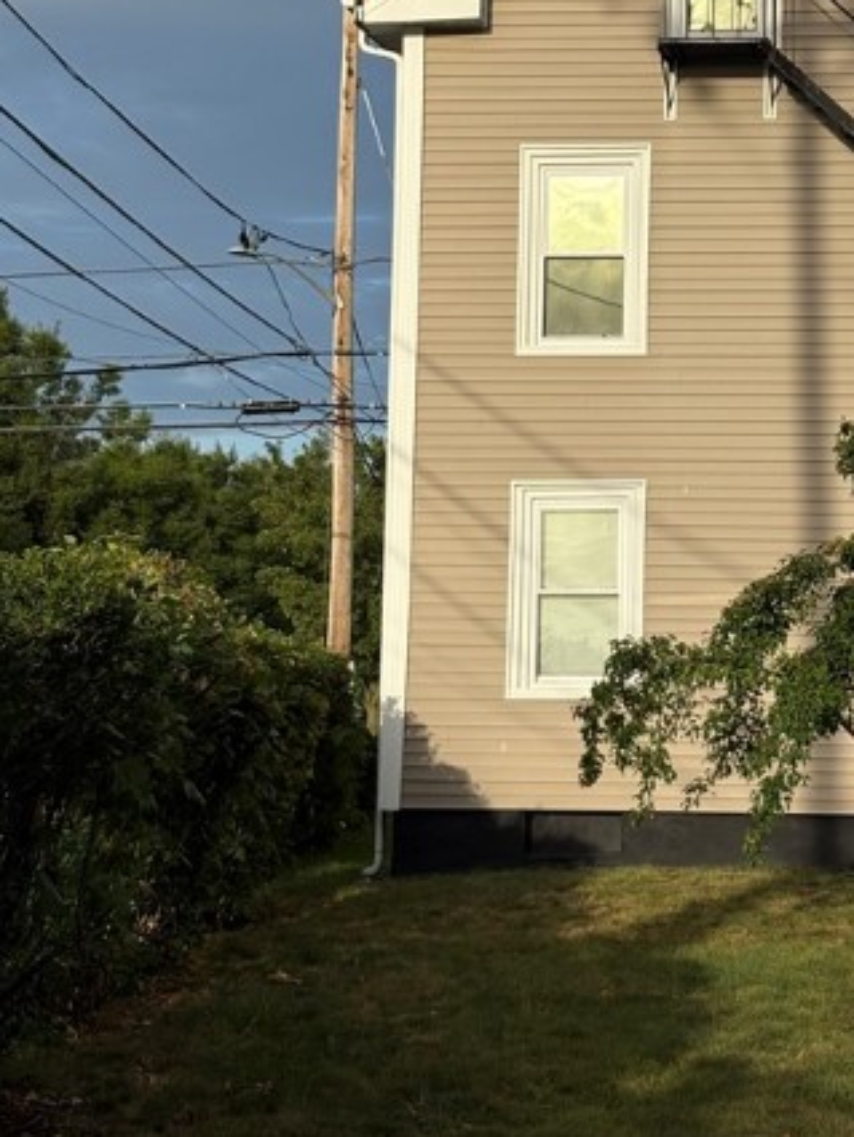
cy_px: 179
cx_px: 728
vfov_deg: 20.6
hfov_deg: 15.6
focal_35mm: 94
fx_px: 3091
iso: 32
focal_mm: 5.96
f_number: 1.6
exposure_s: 1/2639
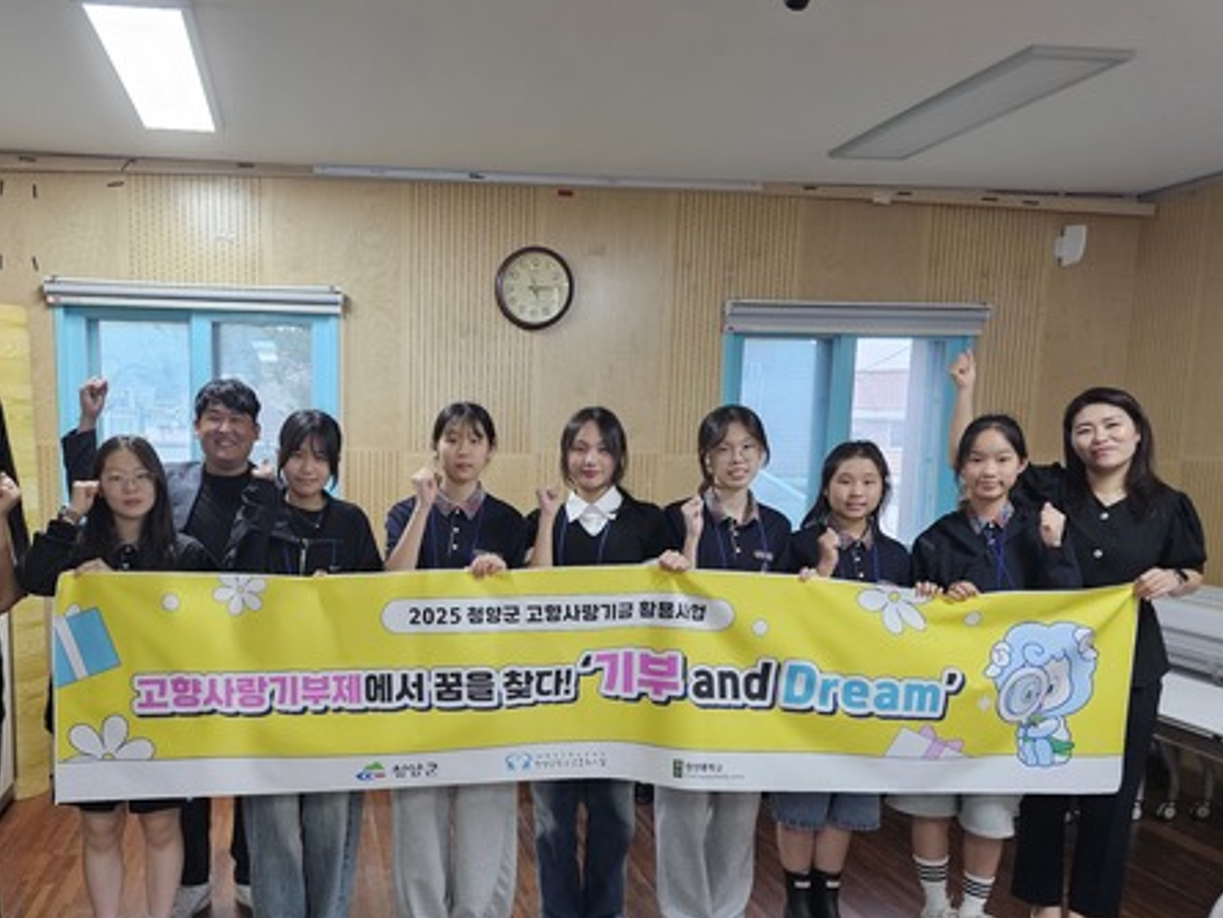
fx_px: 1096
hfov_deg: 57.3
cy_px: 585
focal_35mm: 31
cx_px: 426
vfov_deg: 45.0
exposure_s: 1/120
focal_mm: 6.3
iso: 320
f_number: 1.7
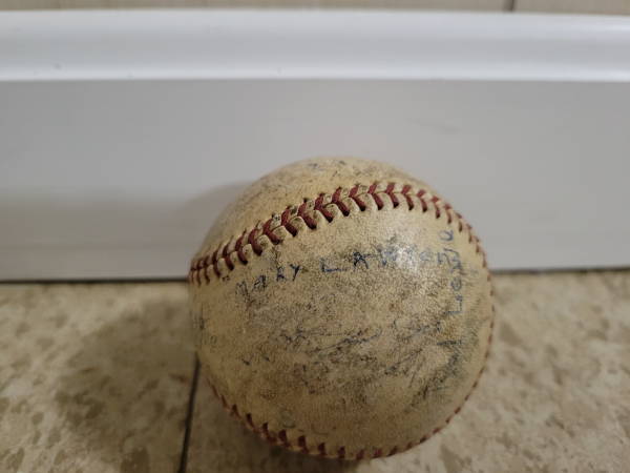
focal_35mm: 26
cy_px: 236
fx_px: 473
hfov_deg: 67.3
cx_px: 315
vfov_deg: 53.1
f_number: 1.8
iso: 640
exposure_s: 1/24
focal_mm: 5.4
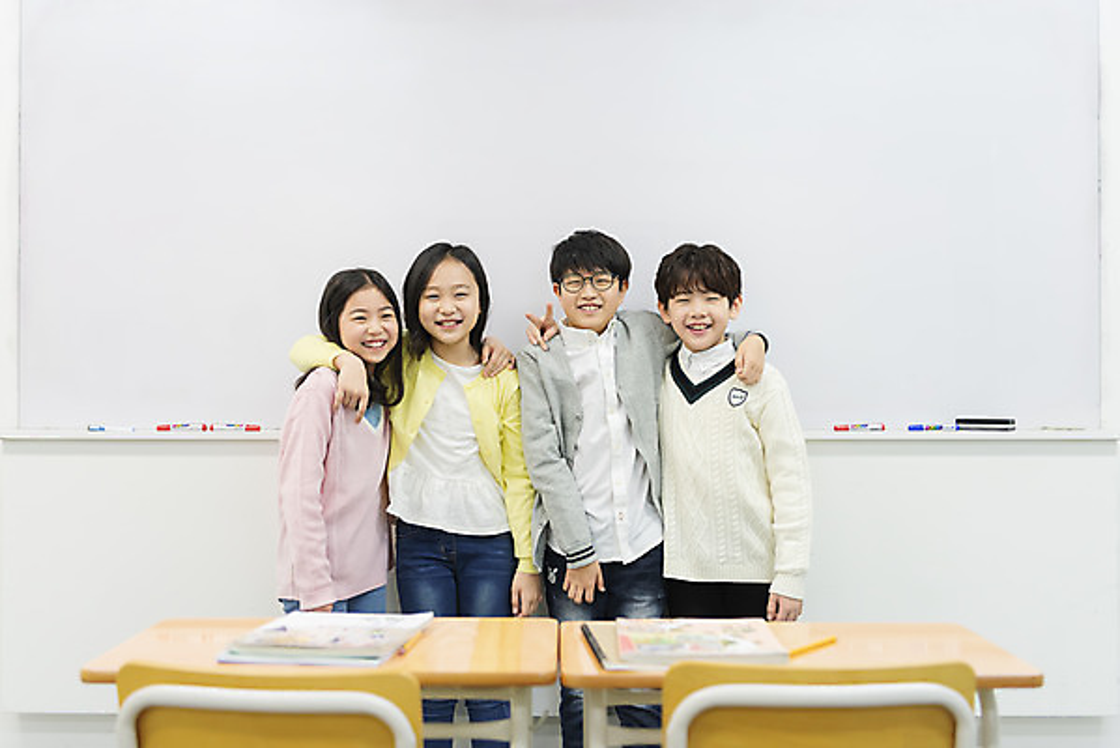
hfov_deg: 44.5
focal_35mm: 44
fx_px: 1369
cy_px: 374
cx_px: 560
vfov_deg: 30.5
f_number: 2.8
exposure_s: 1/160
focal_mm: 44
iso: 800
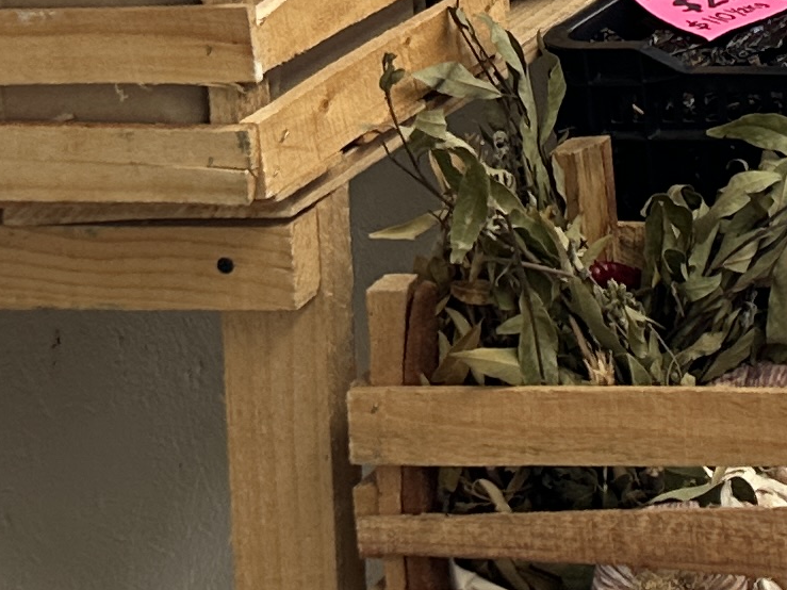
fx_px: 2978
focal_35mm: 131
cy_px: -695
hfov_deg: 12.7
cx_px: 1691
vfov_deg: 10.2
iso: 64
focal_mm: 6.86
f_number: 1.78
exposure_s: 1/121
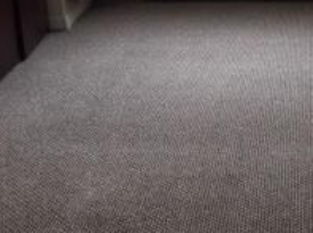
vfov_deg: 16.9
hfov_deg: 22.7
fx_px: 776
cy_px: 28
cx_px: 218
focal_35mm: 86
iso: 32
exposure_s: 1/50
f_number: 2.2
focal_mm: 4.15
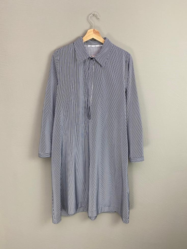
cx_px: 94
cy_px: 124
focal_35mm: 26
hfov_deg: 53.1
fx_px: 187
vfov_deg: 67.3
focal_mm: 4.25
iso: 64
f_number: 1.8
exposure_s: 1/100
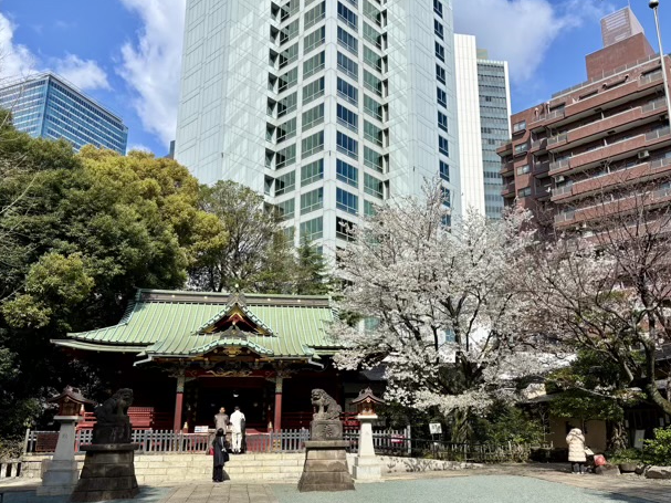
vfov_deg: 46.7
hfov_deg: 59.9
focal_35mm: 30
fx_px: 581
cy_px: 282
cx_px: 360
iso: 50
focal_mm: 5.96
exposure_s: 1/3650
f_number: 1.6
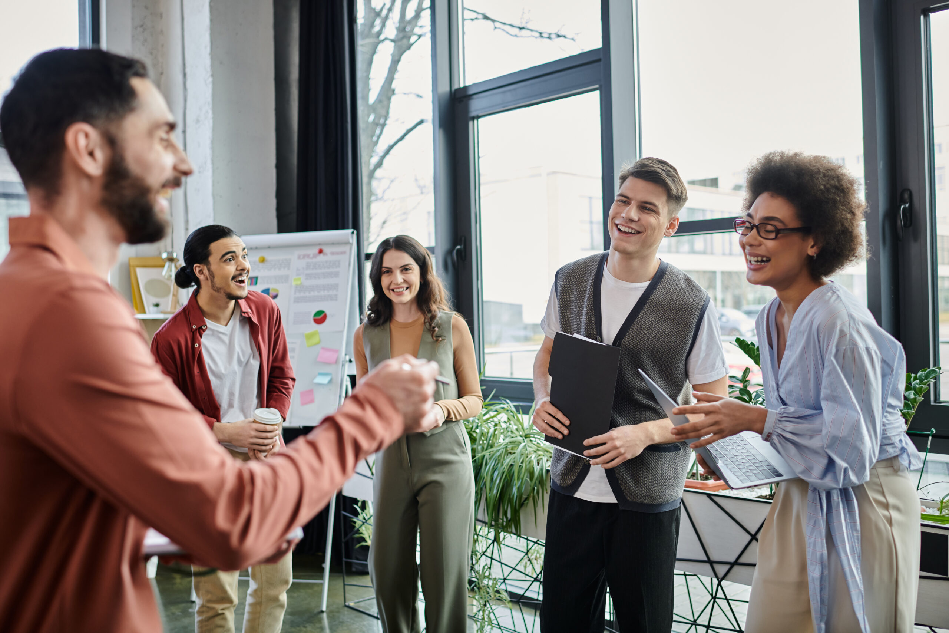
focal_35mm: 35
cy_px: 316
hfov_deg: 54.4
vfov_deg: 37.9
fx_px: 923
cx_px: 474
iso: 400
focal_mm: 35
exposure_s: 1/200
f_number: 2.8
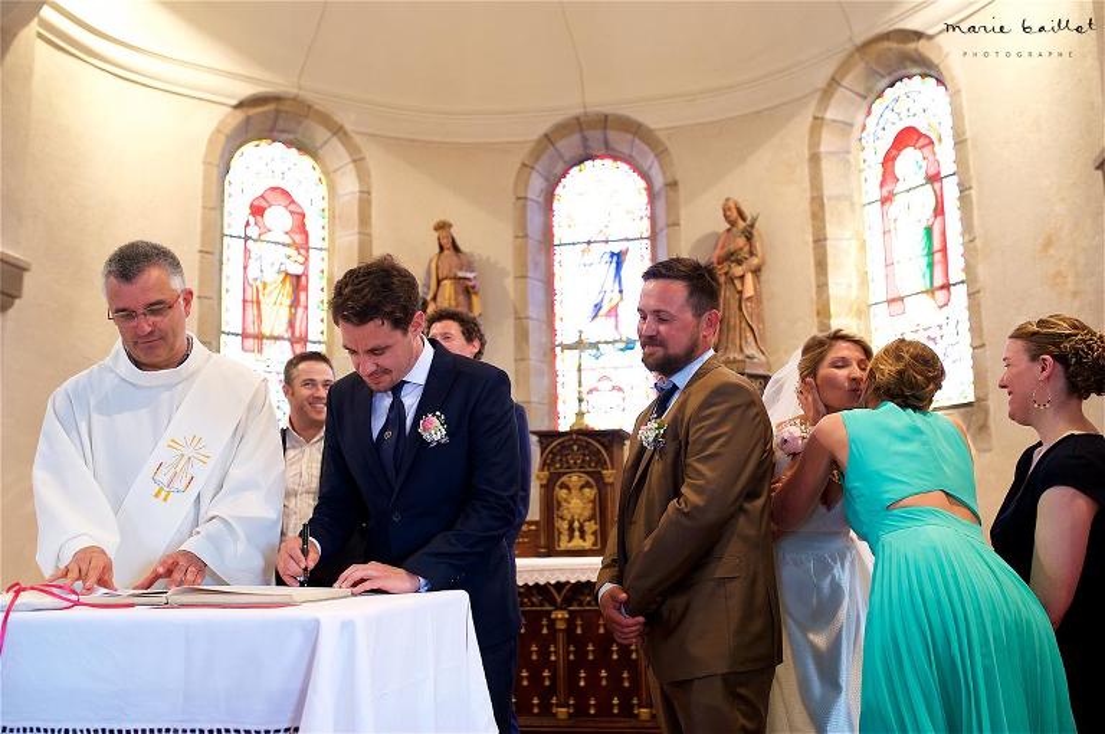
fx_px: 1073
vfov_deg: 37.8
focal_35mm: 35
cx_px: 552
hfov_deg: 54.5
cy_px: 367
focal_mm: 35
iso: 1250
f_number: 3.2
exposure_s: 1/80
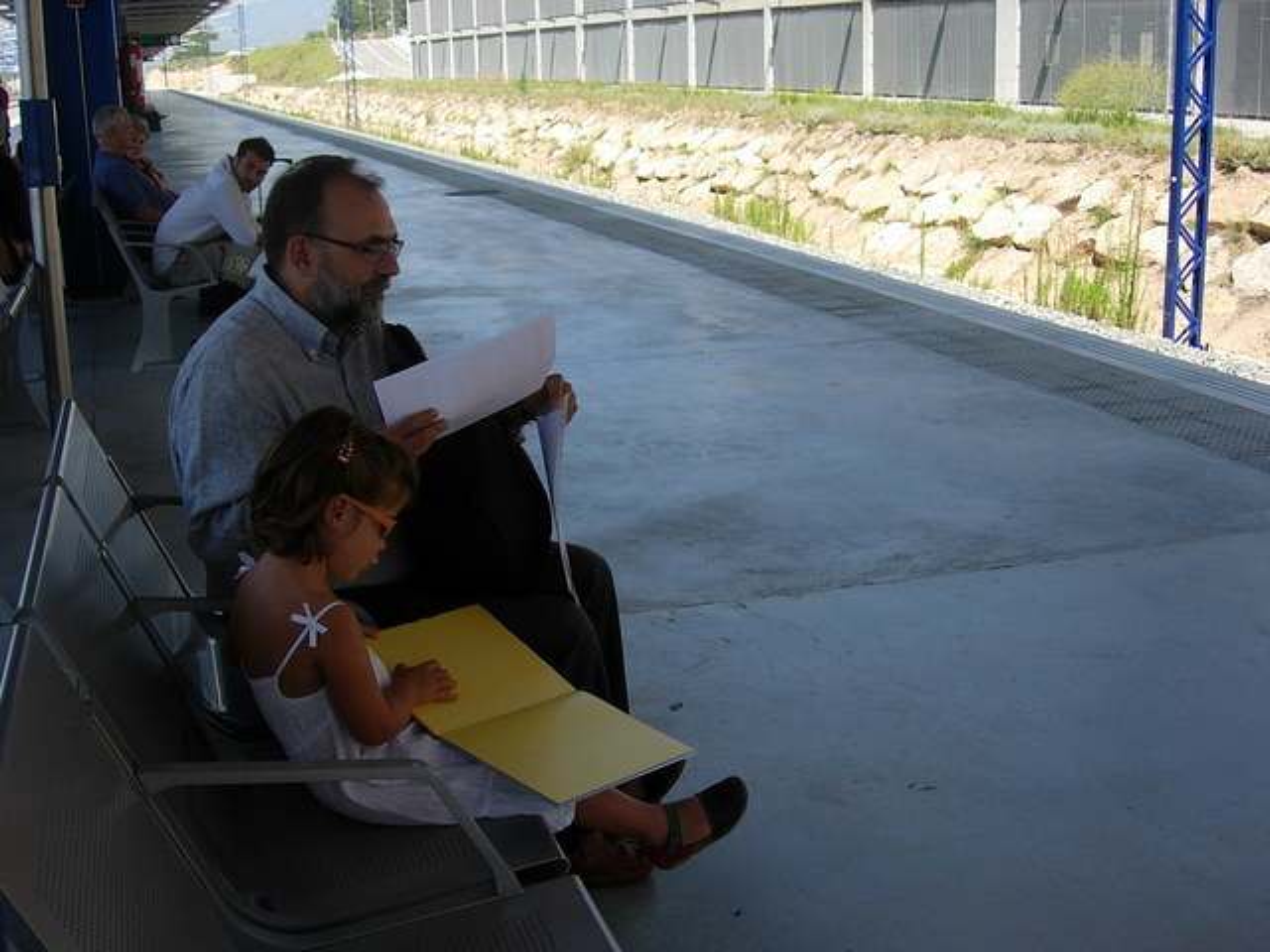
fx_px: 1504
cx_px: 635
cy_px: 476
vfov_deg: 35.1
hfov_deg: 45.8
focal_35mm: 41
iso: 64
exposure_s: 1/745
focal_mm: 8.5
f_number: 2.9
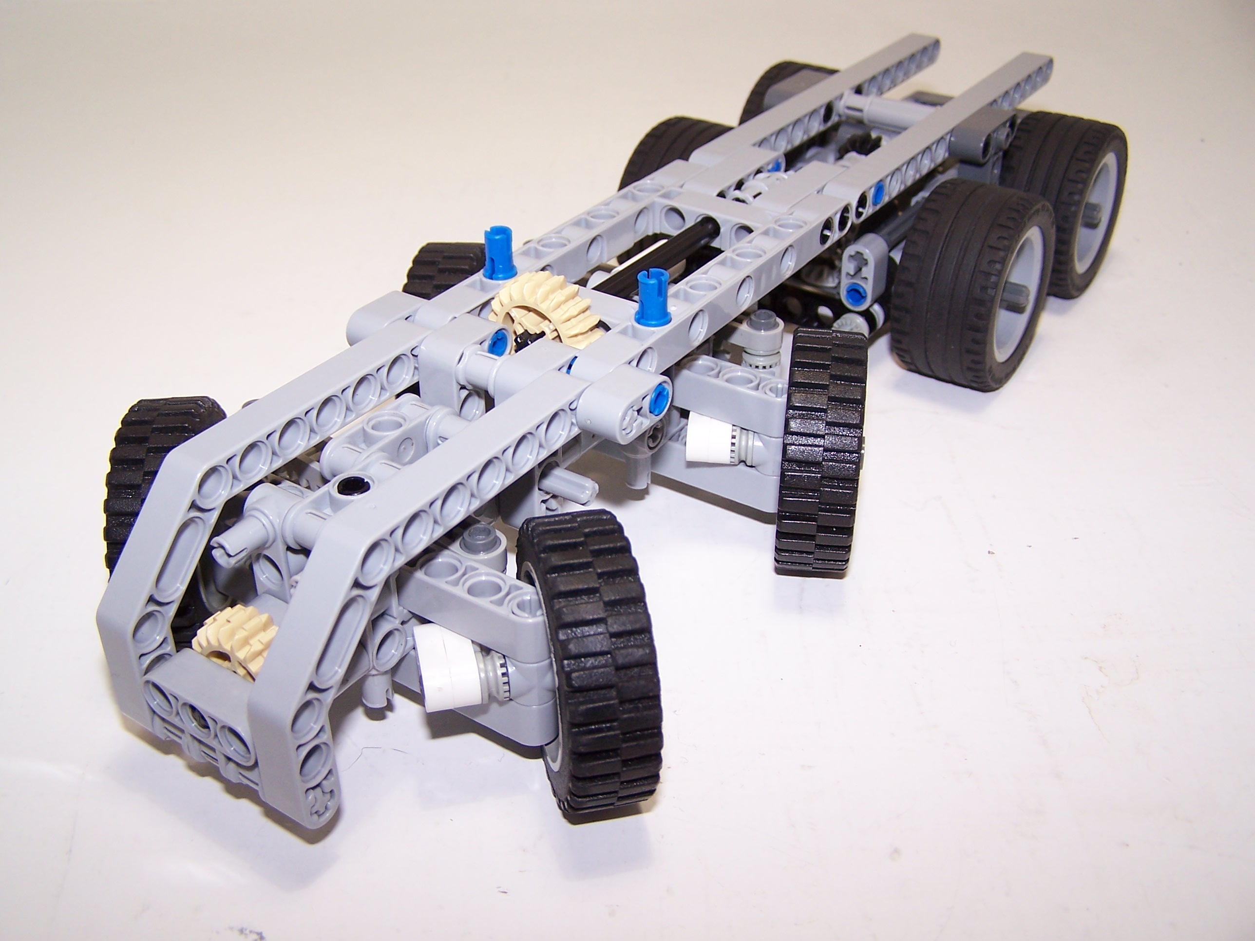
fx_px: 1378
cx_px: 628
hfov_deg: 49.0
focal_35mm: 38
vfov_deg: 37.7
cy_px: 470
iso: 80
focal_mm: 6.3
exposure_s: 1/60
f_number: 2.8
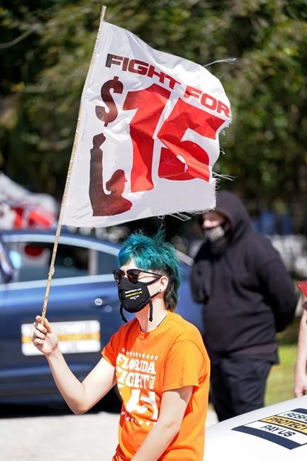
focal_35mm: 143
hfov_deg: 9.6
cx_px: 154
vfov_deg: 14.4
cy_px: 230
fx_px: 1830
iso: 100
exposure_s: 1/800
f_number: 2.8
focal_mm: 143
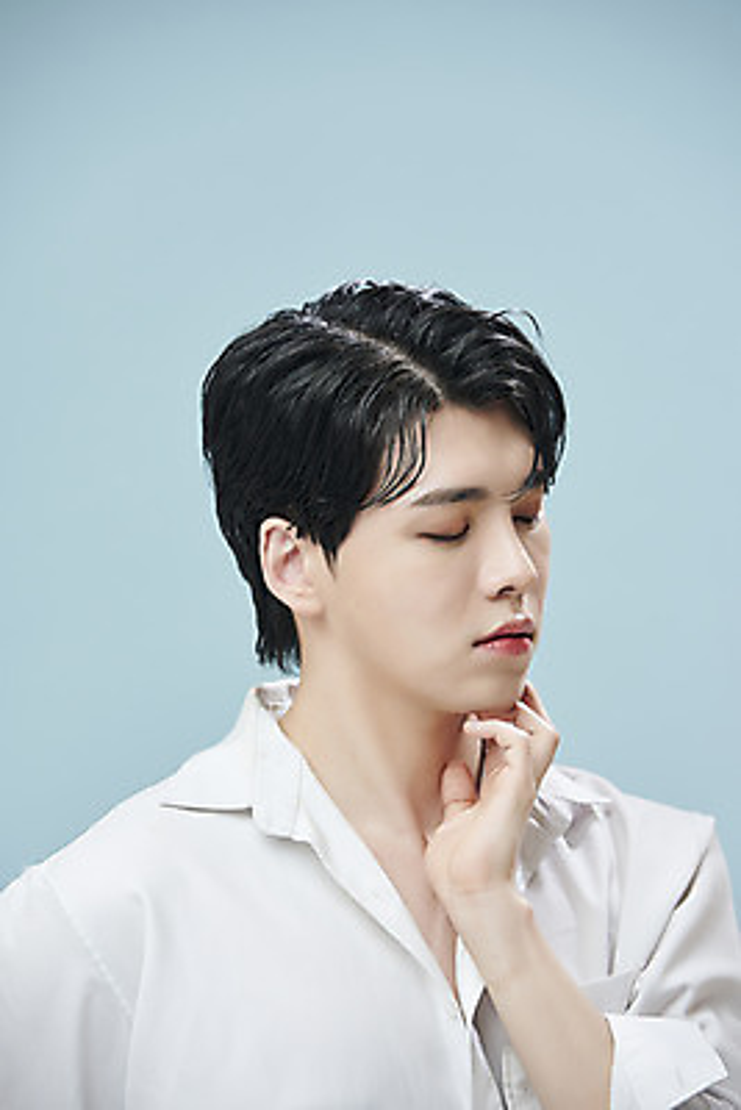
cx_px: 370
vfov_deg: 11.4
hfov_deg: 7.6
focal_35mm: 180
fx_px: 5552
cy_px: 555
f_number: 5.6
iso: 50
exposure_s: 1/125
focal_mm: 180
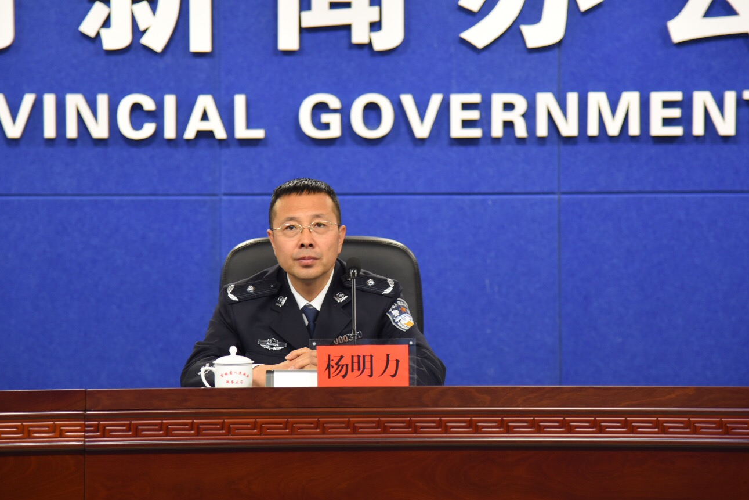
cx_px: 372
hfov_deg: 14.9
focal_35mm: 138
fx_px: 2871
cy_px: 221
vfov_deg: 9.9
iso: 1400
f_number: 4
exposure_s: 1/125
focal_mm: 110
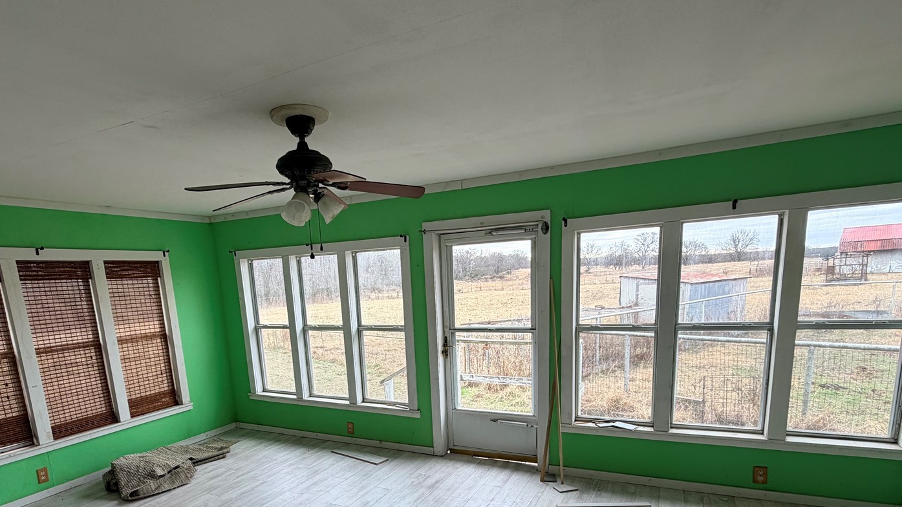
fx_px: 502
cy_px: 376
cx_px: 403
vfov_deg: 51.4
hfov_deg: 83.6
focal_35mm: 21
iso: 40
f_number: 2.2
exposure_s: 1/126
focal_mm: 2.22
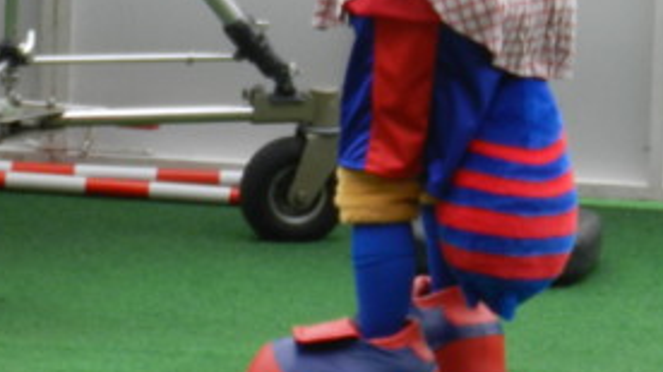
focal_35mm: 977
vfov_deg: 1.2
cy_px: -178
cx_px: 543
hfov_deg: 2.2
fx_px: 17169
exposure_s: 1/125
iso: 160
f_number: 5.4
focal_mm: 55
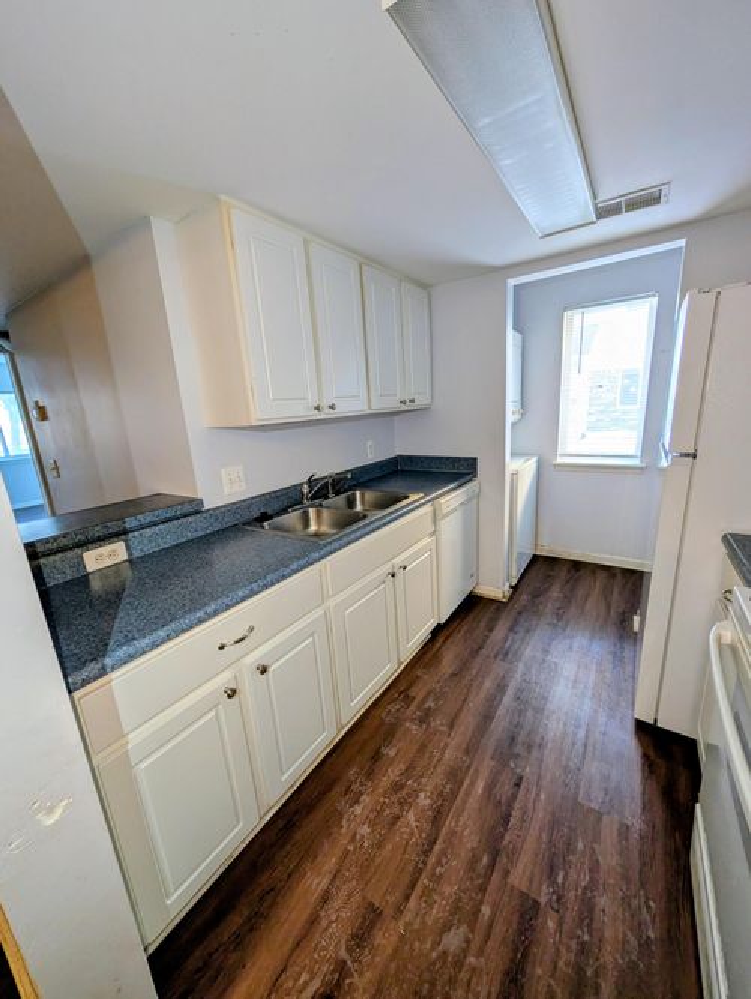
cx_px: 376
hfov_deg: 94.6
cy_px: 500
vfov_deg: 110.5
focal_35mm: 12
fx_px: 347
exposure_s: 1/61.5
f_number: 1.7
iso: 170
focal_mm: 2.02
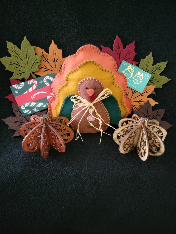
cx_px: 88
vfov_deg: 71.6
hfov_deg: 56.8
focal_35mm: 24
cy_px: 117
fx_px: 163
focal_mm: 6.7
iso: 1250
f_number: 1.8
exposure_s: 1/24
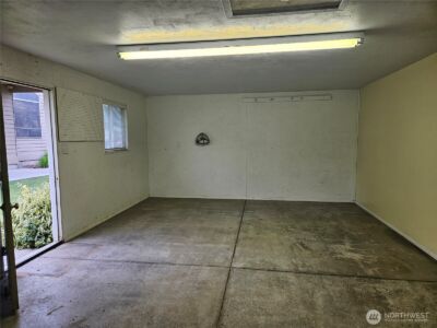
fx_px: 290
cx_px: 218
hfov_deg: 73.9
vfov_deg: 58.9
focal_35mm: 23
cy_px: 164
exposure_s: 1/120
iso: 50
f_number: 1.8
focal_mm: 5.4
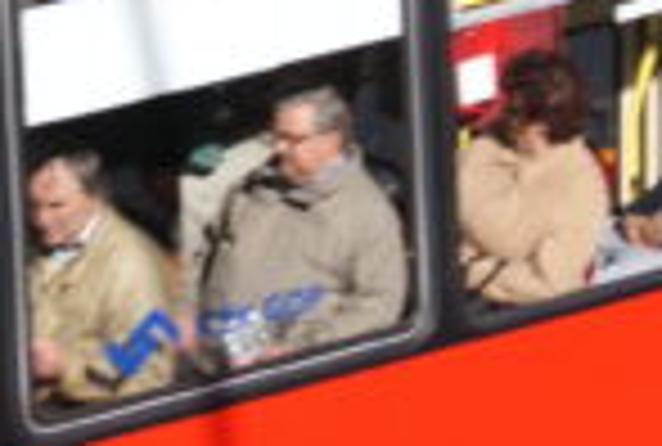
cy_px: 162
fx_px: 9850
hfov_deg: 3.8
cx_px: -207
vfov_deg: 2.6
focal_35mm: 534
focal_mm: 70
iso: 100
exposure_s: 1/160
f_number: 9
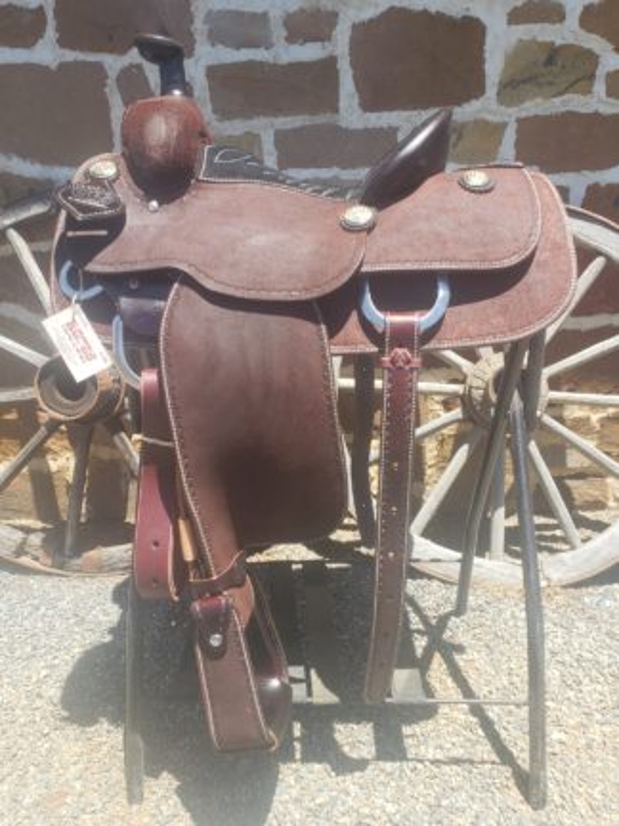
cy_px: 413
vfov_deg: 67.3
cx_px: 310
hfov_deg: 53.1
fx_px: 620
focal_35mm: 26
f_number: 2.4
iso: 50
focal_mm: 4.3
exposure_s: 1/452
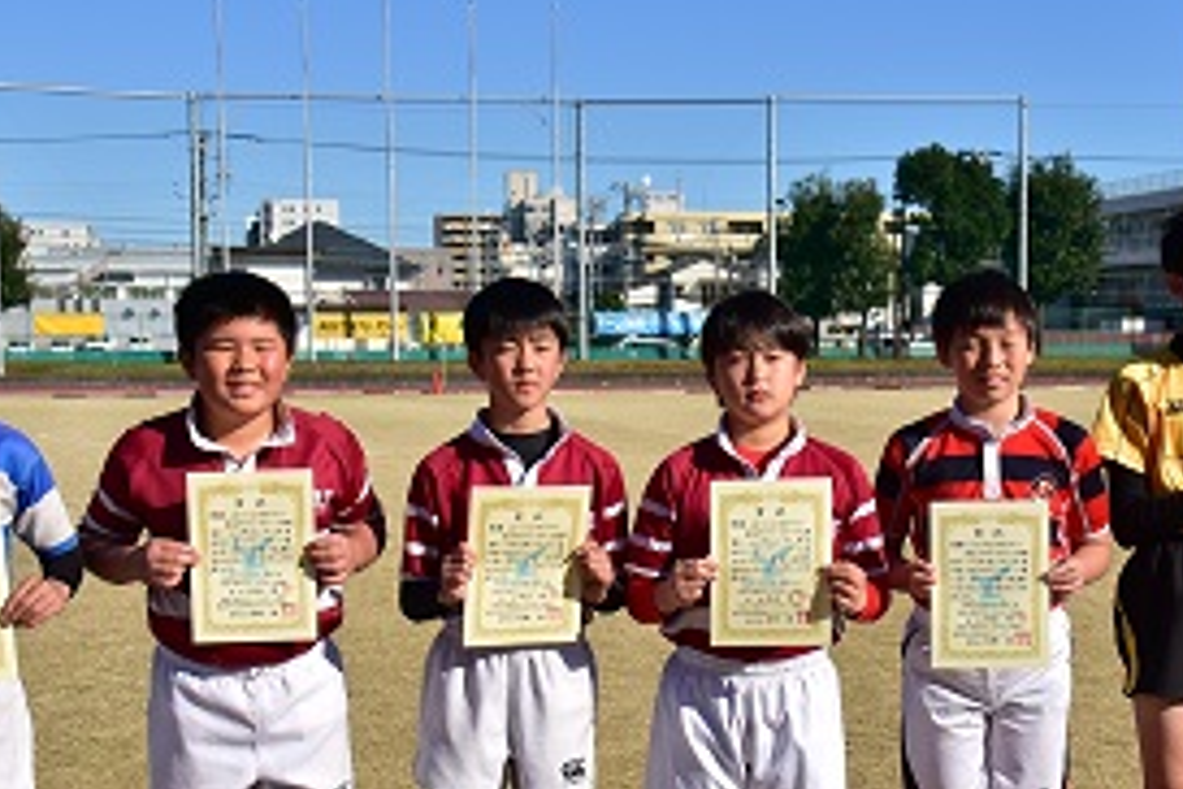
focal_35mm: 74
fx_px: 2432
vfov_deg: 18.3
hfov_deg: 27.3
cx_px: 687
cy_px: 611
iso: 125
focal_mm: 30
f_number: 10
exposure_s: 1/400
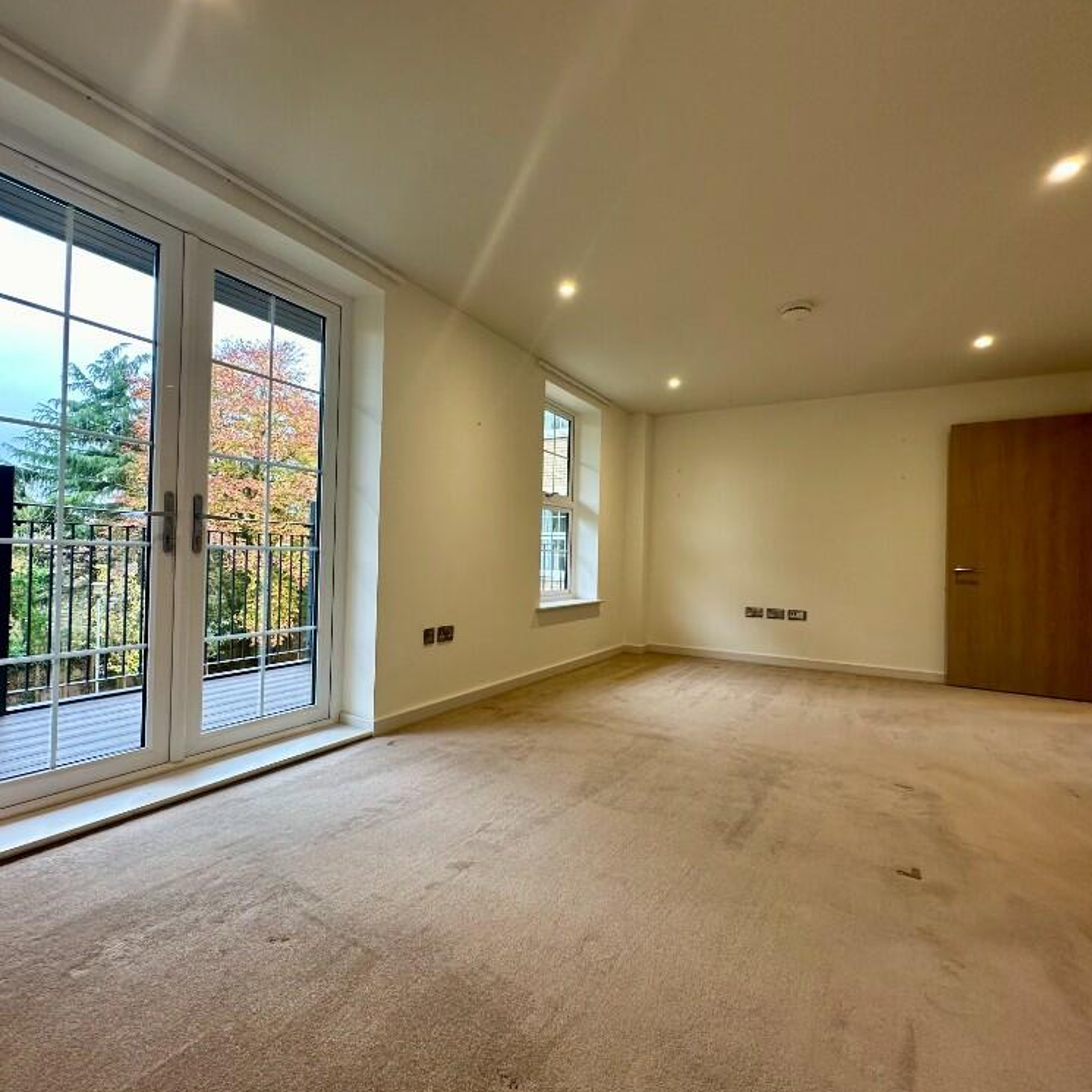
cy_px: 550
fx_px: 607
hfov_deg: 83.7
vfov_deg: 84.0
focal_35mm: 17
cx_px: 492
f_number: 2.2
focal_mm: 2.22
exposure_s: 1/100
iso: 160
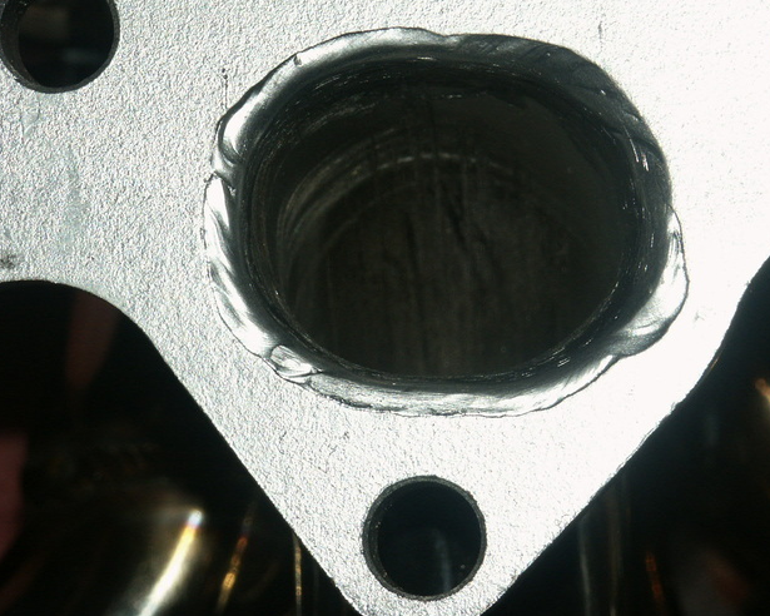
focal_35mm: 254
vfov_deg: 6.1
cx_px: 486
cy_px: 245
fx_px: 5788
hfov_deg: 7.6
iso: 100
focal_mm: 50.69
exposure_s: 1/180
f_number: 6.7
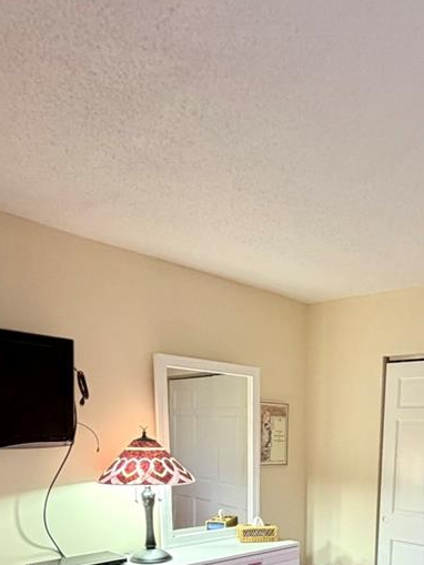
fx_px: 539
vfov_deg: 47.4
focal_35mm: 33
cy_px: 546
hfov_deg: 41.0
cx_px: 344
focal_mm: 2.22
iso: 400
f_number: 2.2
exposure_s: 1/60
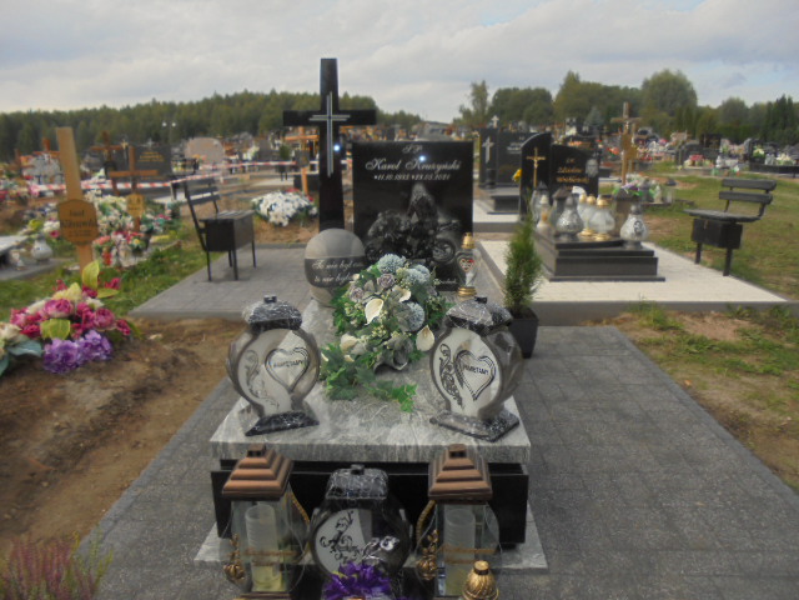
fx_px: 600
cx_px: 400
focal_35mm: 26
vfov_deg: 53.1
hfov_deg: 67.3
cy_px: 300
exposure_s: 1/500
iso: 100
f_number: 3.5
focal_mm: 4.6
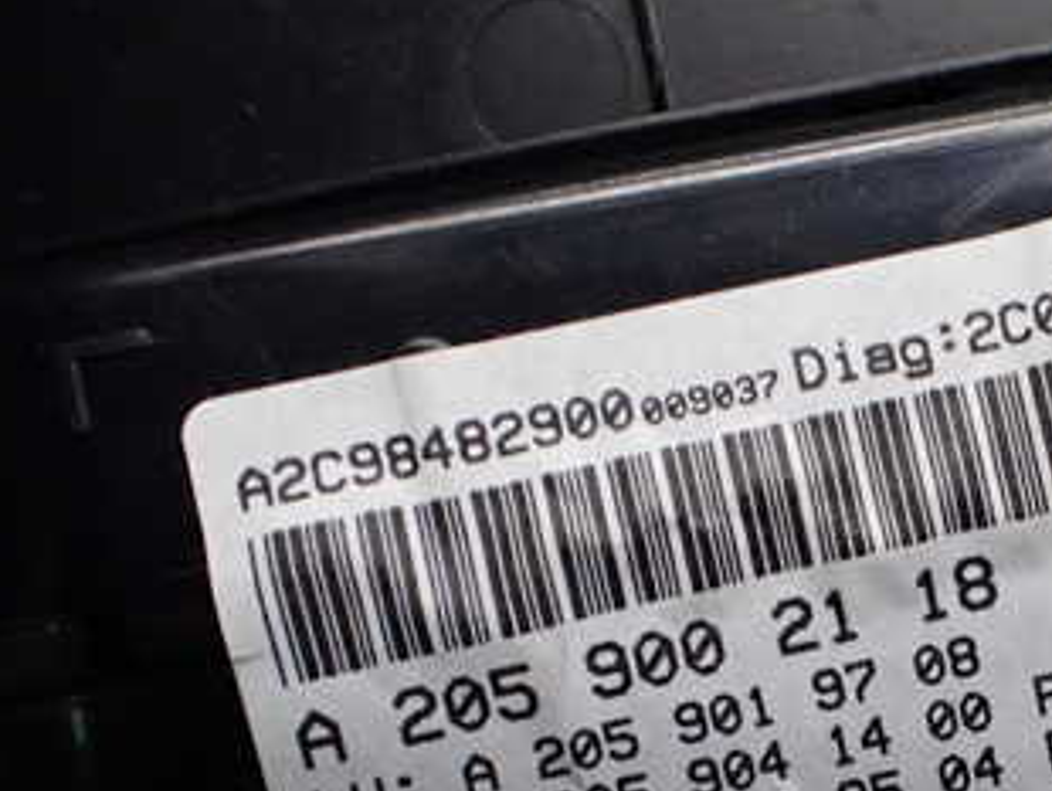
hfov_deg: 31.4
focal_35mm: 58
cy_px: 591
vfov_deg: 25.0
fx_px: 1764
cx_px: 981
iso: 320
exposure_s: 1/125
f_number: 2.3
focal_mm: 5.4
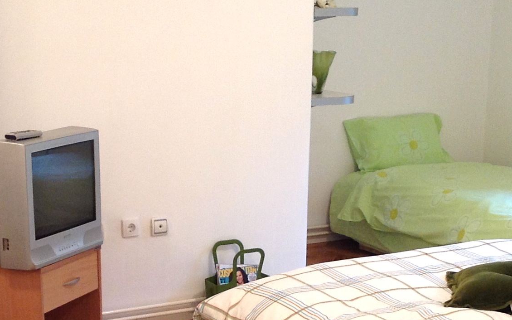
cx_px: 215
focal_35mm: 85
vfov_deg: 15.1
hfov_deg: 24.3
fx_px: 1186
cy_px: 328
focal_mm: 4.28
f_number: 2.4
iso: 125
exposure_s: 1/17
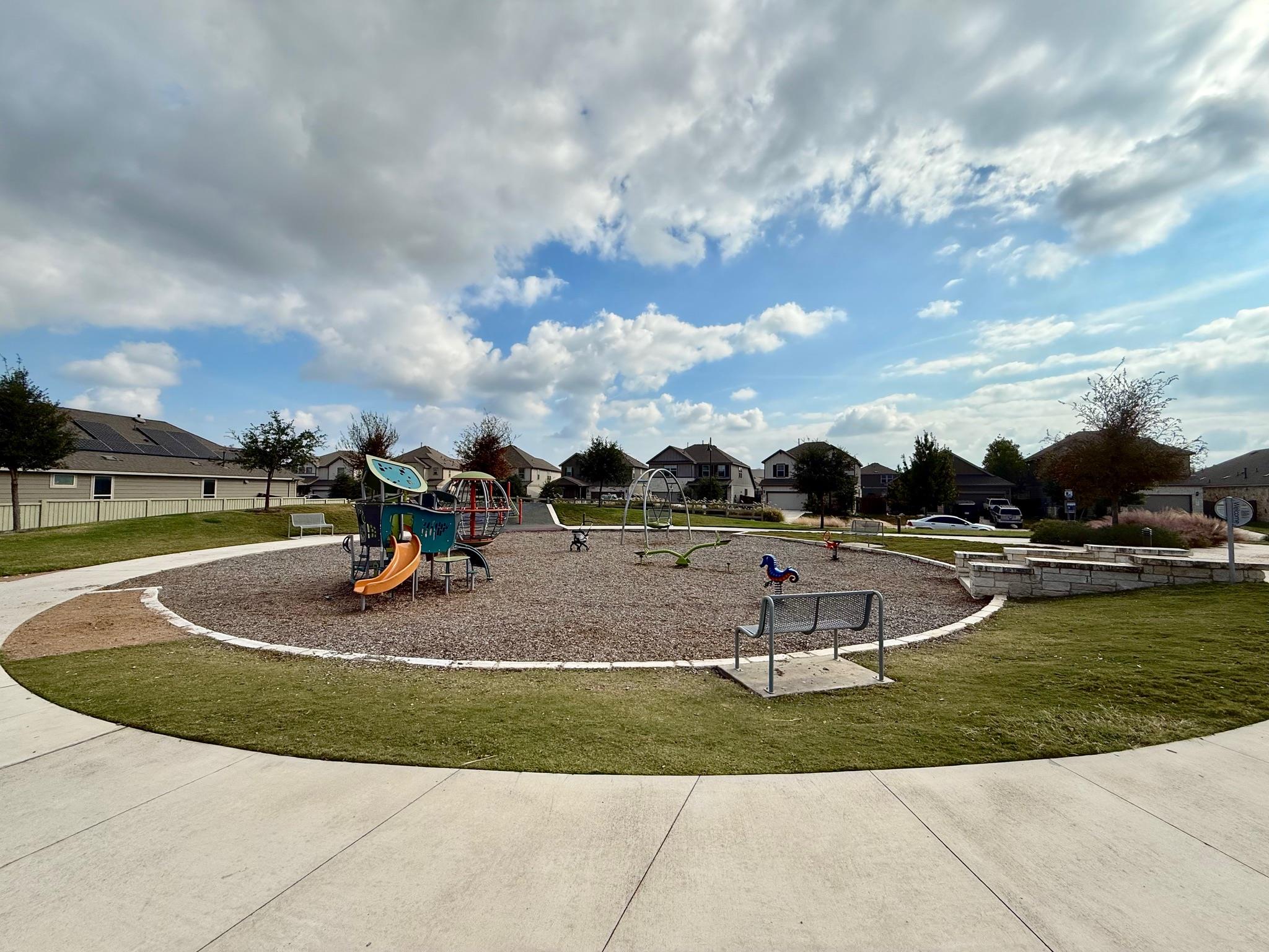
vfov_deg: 85.7
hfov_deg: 102.1
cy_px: 476
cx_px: 634
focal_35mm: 14
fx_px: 513
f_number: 2.2
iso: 50
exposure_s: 1/4425
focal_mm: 2.22
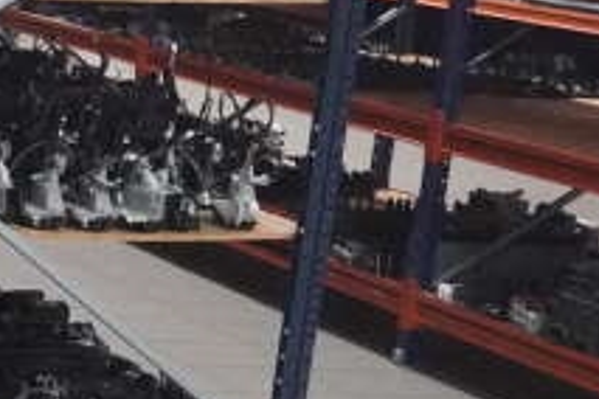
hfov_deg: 10.6
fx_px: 2705
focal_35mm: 163
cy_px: 454
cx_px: -914
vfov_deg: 8.4
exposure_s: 1/160
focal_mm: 21
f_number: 4
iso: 5000
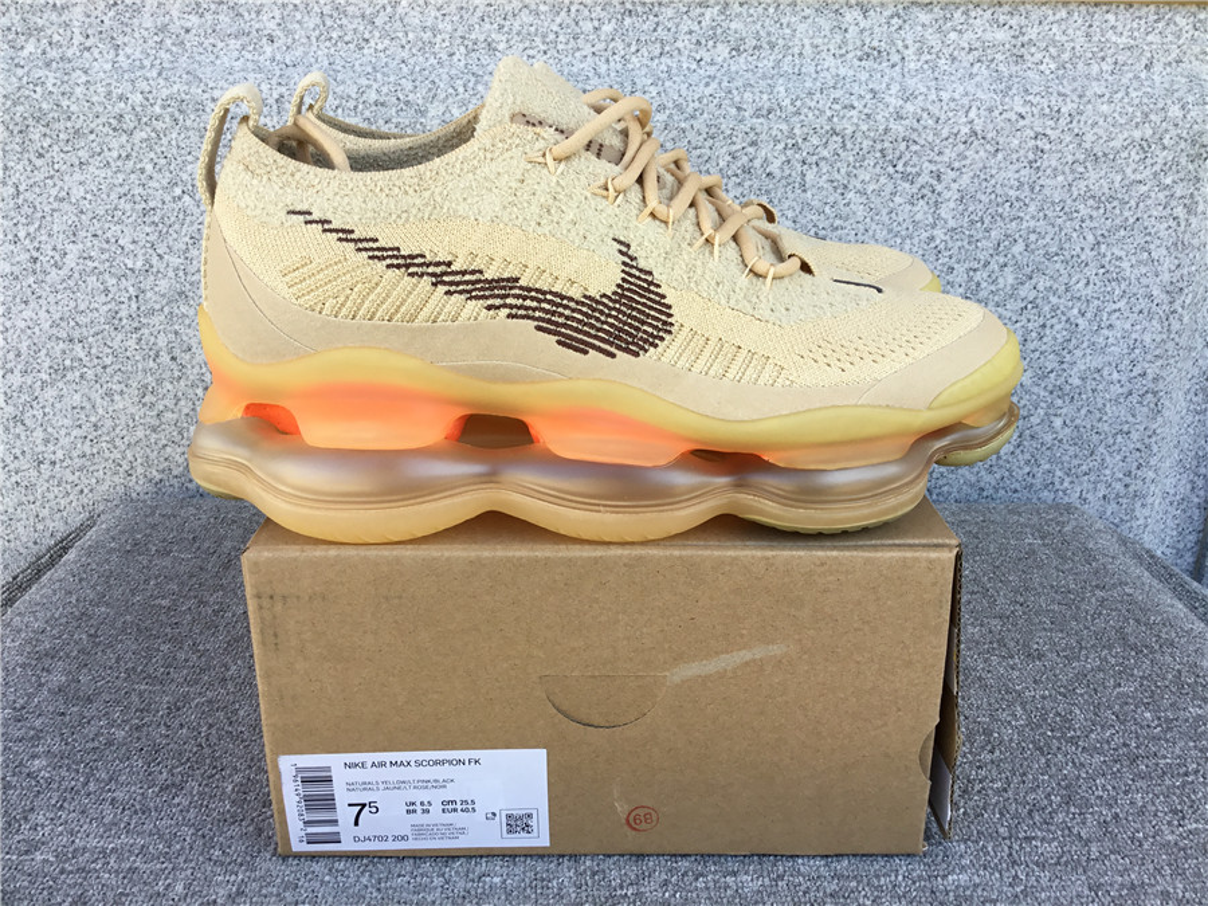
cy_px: 453
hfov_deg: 58.4
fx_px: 1082
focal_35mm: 31
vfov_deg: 45.4
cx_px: 604
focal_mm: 3.3
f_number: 2.4
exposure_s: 1/106
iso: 25
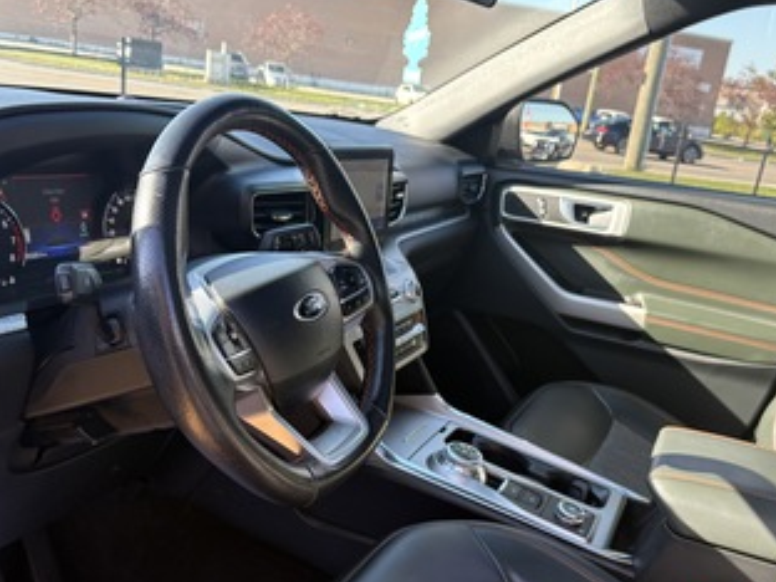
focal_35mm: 35
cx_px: 398
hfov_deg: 52.6
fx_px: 785
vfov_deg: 40.4
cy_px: 364
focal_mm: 5.96
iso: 80
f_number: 1.6
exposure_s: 1/208
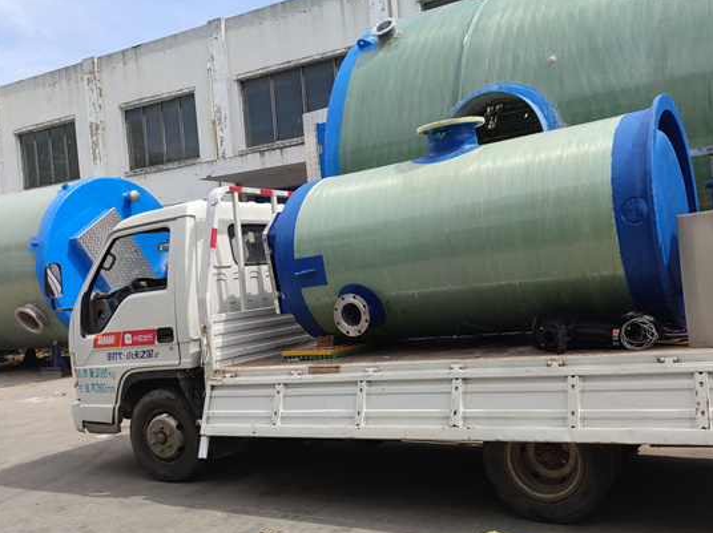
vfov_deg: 40.6
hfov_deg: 52.5
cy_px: 283
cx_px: 407
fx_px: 720
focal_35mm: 35
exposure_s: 1/613
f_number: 1.75
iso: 50
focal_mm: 5.96
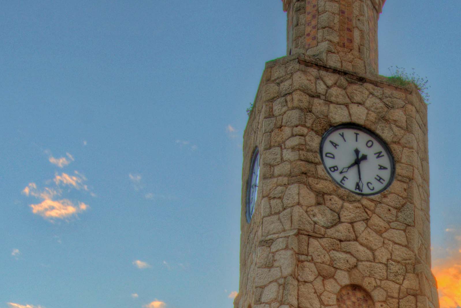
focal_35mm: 74
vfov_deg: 16.5
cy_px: 484
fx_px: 948
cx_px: 465
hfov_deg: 25.9
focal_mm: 16
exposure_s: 1/80
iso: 200
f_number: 10
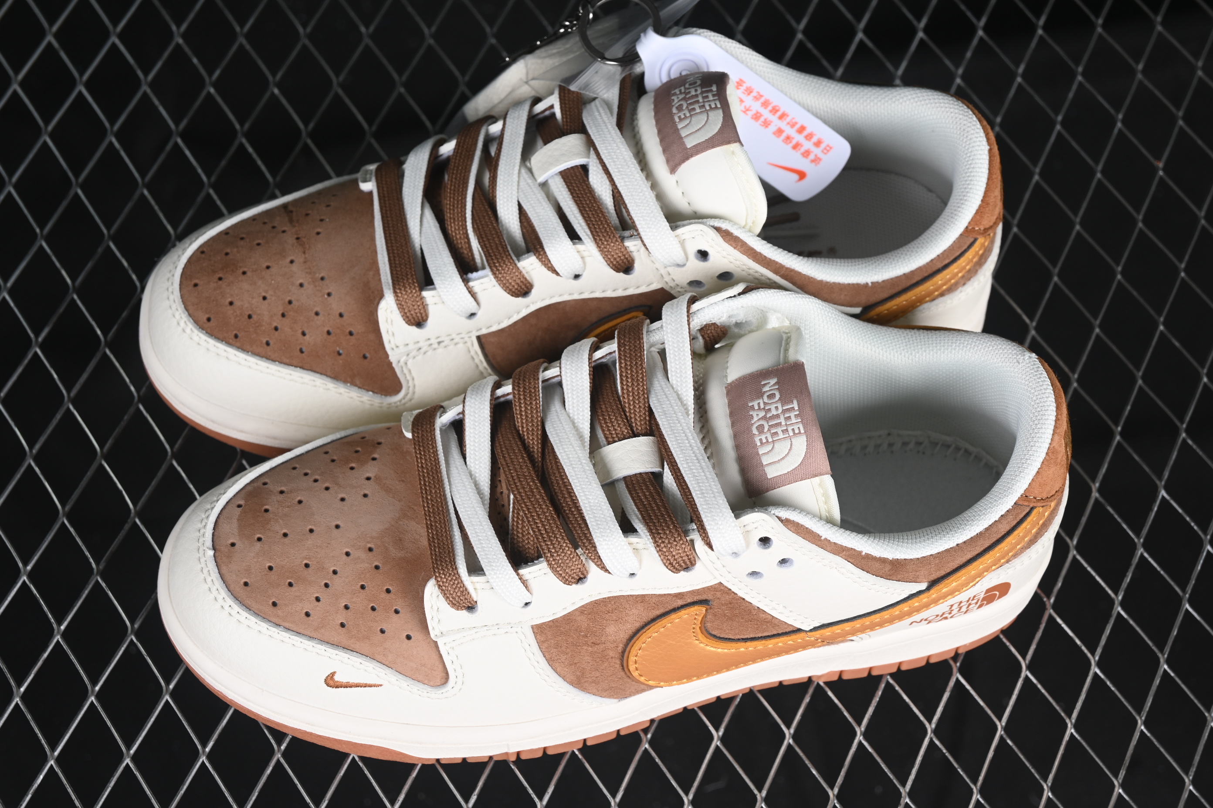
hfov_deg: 27.0
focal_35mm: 75
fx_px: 2527
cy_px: 404
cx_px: 606
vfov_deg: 18.2
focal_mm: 50
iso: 160
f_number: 7.1
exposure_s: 1/80
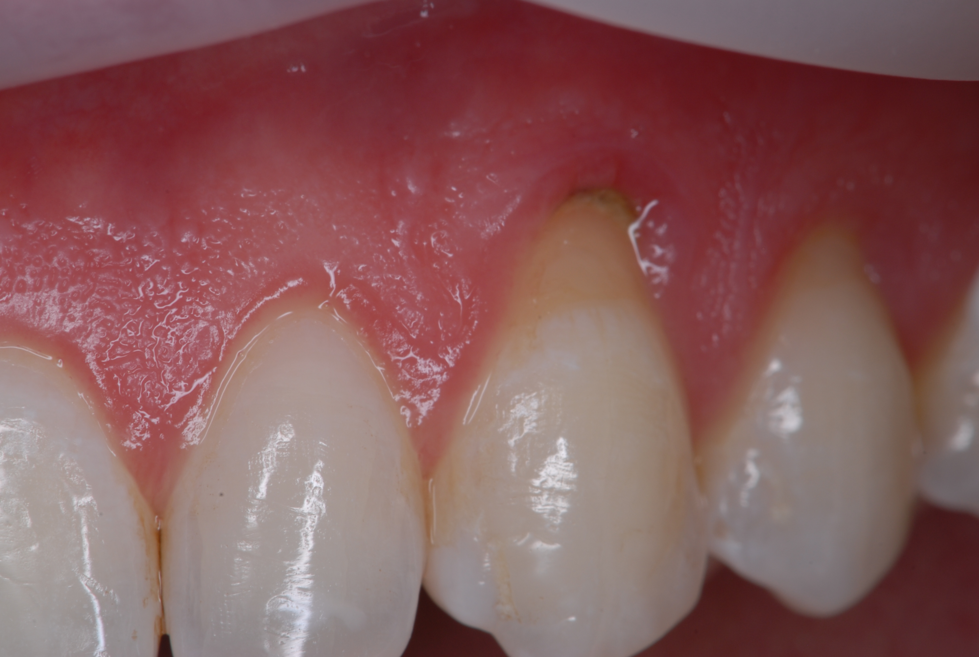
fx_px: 4292
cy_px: 328
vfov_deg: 8.8
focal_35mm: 158
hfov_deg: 13.0
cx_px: 490
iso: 100
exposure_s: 1/200
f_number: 36
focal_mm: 105
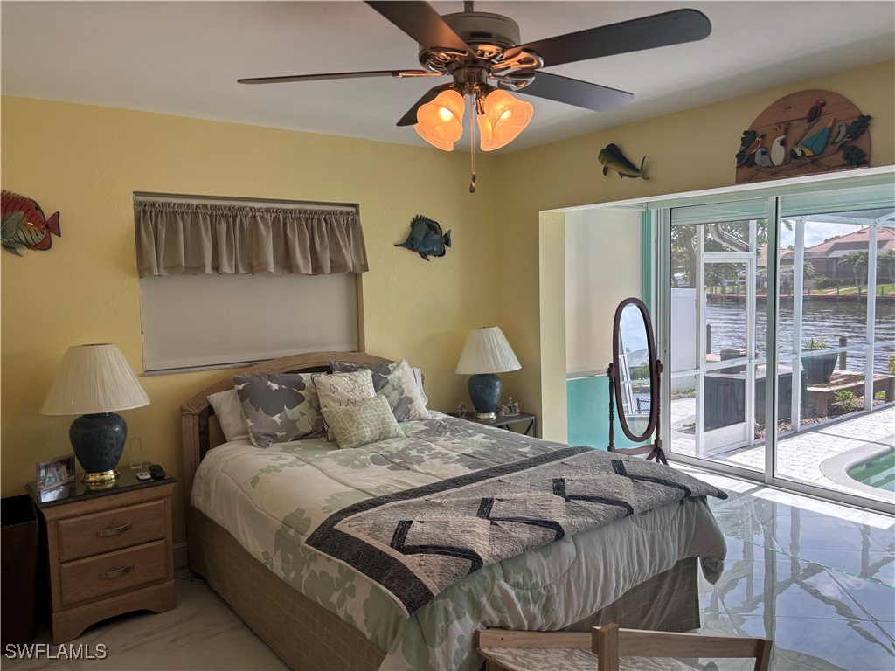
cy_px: 336
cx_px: 448
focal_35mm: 26
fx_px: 672
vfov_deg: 53.1
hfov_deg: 67.3
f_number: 1.6
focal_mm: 5.96
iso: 40
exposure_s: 1/209
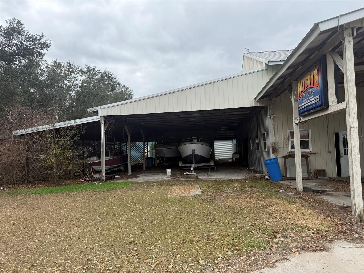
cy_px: 136
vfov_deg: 56.8
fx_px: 252
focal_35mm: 24
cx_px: 182
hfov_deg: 71.6
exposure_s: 1/2801
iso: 80
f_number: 1.78
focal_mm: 6.76
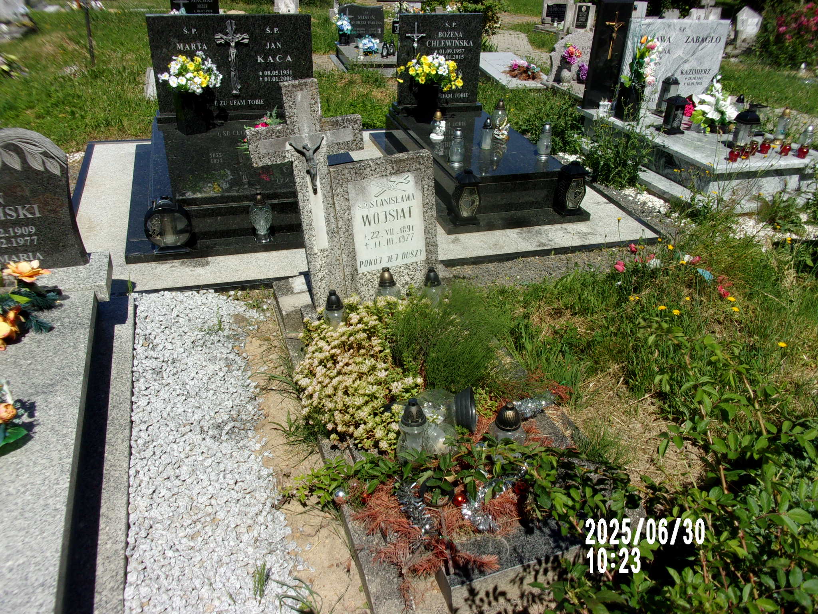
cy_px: 307
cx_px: 409
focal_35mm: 28
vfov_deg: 49.7
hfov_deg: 63.4
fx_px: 662
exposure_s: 1/140
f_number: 10.8
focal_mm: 5.1
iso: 80
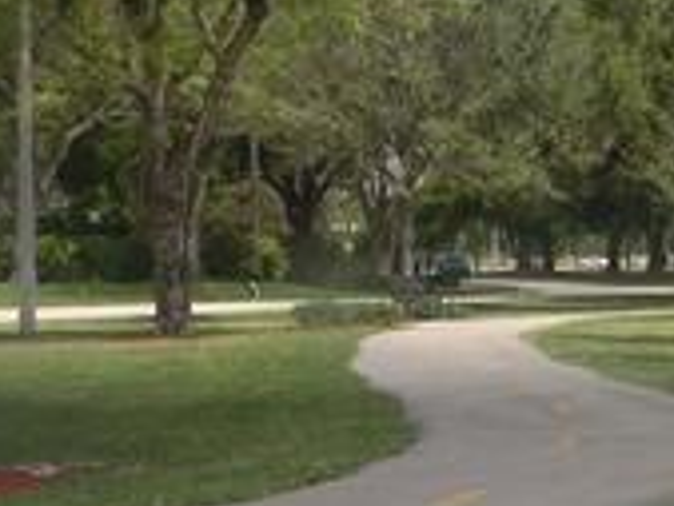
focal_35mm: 128
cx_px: 806
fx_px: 2494
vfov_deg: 11.6
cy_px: 319
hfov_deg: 14.9
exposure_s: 1/213
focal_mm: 4.7
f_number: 5.6
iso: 64
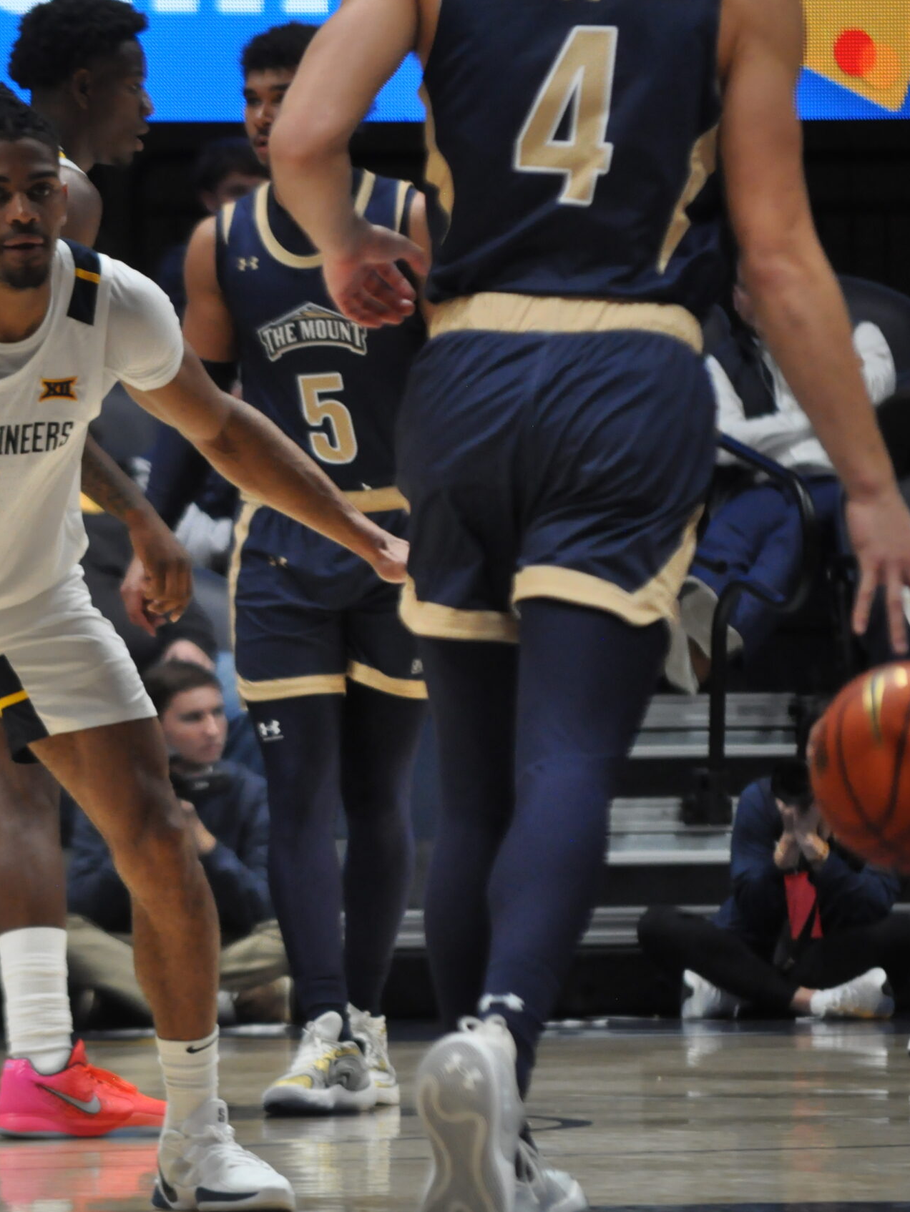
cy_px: 606
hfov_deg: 3.4
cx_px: 226
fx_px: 15242
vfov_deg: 4.6
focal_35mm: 435
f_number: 5.6
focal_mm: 200
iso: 1600
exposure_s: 1/400
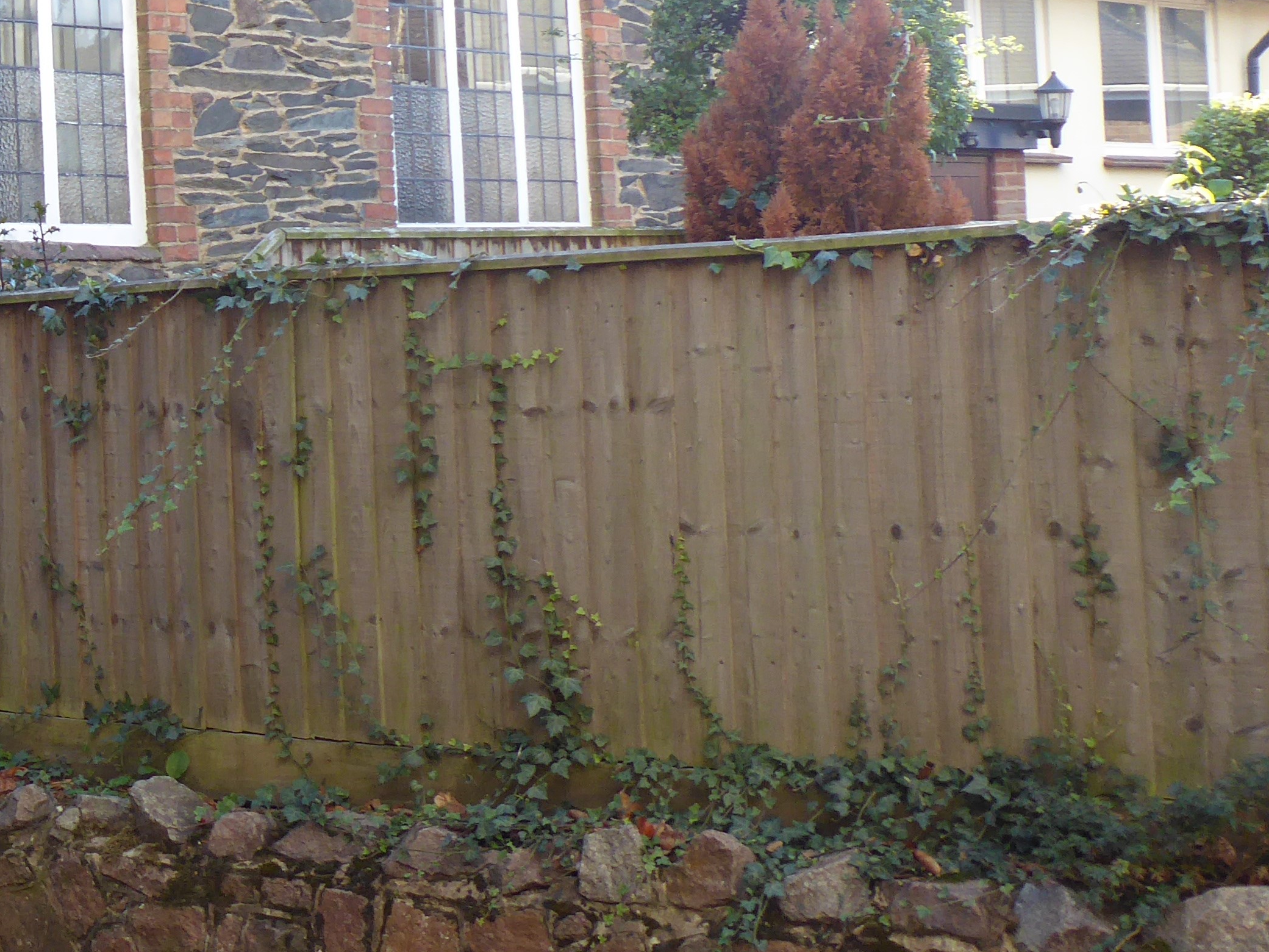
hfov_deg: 22.7
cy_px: 162
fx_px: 2933
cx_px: -196
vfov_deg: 18.2
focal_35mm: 80
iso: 100
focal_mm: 5.8
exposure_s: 1/80
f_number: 3.6
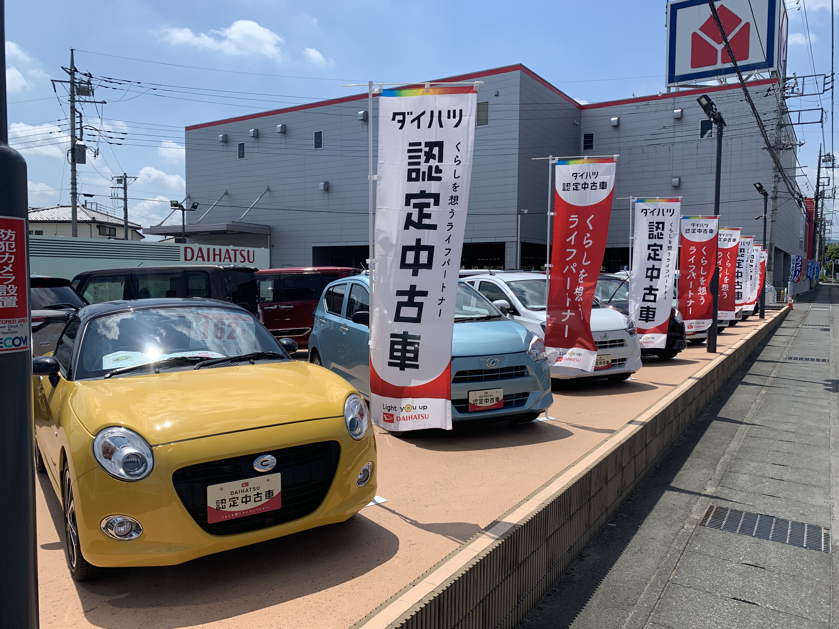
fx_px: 630
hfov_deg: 67.3
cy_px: 314
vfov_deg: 53.1
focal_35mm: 26
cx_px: 420
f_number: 1.8
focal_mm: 4.25
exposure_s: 1/3650
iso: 25
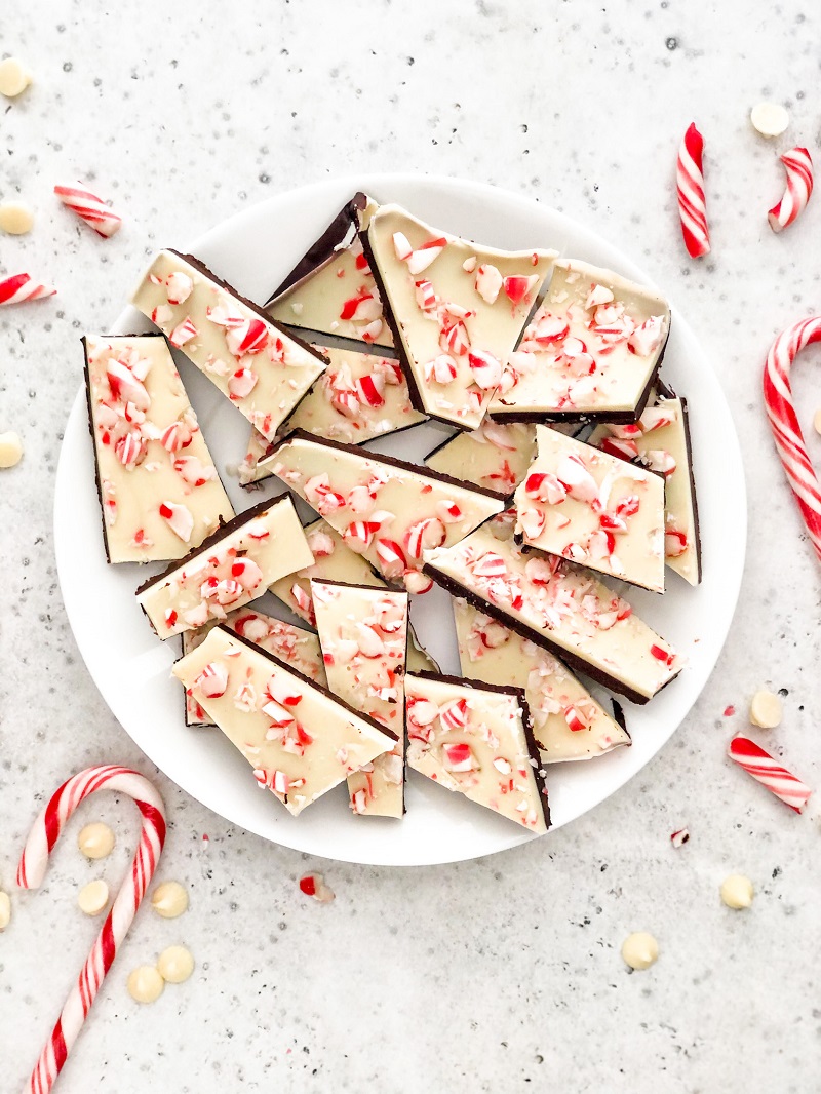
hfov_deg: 28.0
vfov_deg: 36.8
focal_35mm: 52
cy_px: 547
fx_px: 1644
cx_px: 410
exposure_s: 1/60
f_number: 2.4
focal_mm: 6
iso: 64
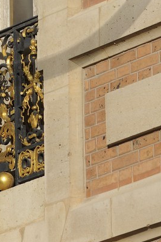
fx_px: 3484
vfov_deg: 4.0
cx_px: -9
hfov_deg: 2.6
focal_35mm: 519
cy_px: -101
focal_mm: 130
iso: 200
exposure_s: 1/320
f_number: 11
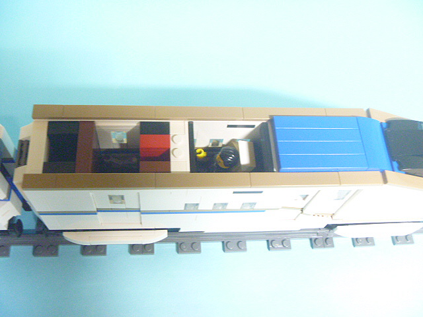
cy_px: 158
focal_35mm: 35
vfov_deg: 40.7
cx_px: 212
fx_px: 428
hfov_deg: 52.6
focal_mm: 6.3
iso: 800
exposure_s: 1/15
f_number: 3.5
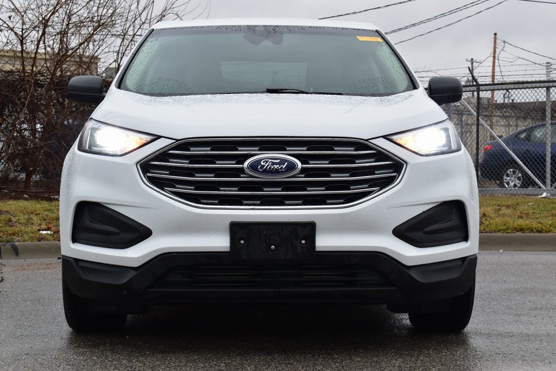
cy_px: 186
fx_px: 1112
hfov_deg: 28.1
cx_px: 278
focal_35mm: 72
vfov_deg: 18.9
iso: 400
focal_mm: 48
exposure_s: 1/60
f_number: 8
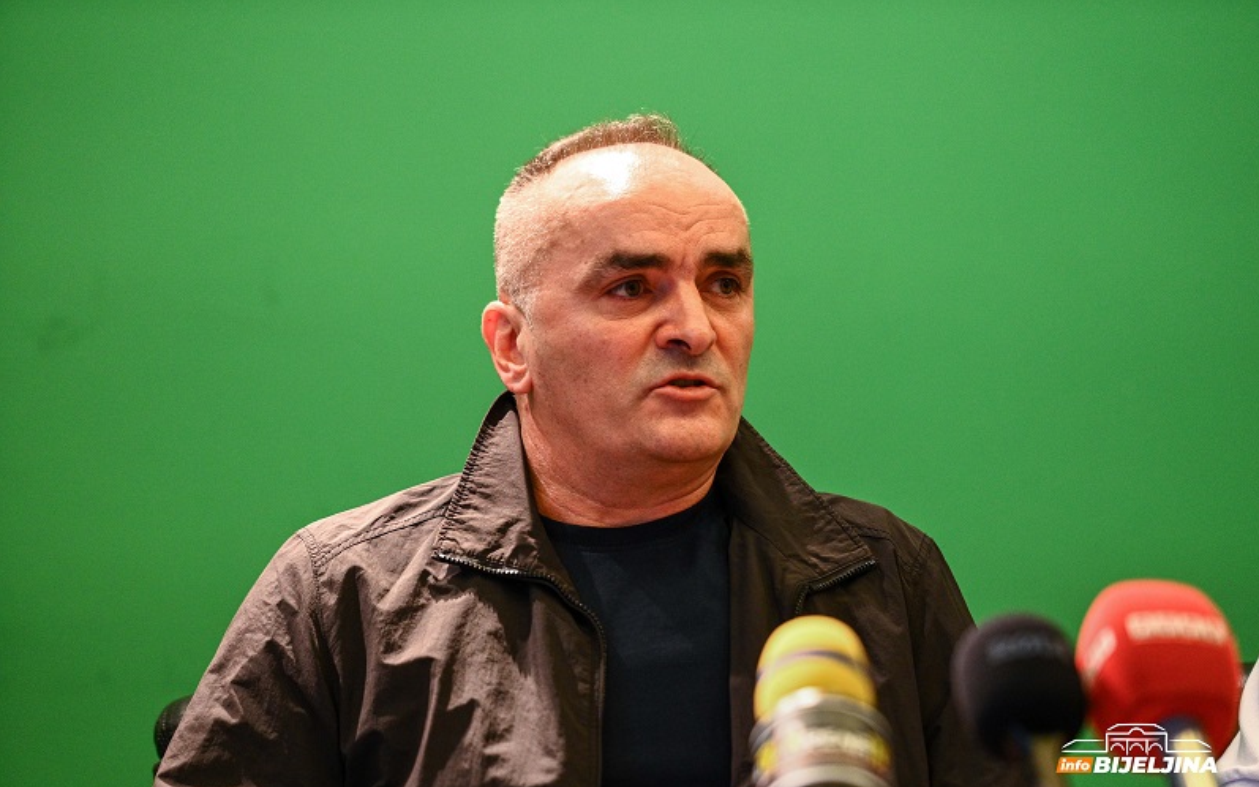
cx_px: 630
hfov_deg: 11.7
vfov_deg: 7.3
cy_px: 417
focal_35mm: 179
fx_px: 6141
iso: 2500
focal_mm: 175
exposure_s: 1/125
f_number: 3.2
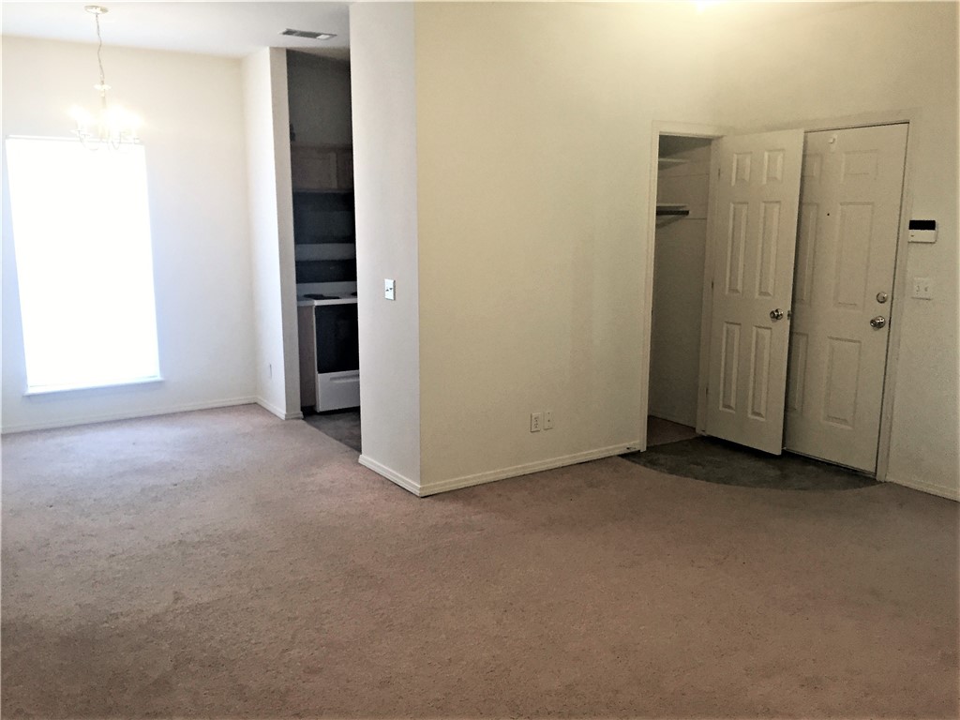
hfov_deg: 61.7
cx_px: 480
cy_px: 360
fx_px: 804
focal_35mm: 29
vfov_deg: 48.2
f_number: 2.2
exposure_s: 1/30
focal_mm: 4.15
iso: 100
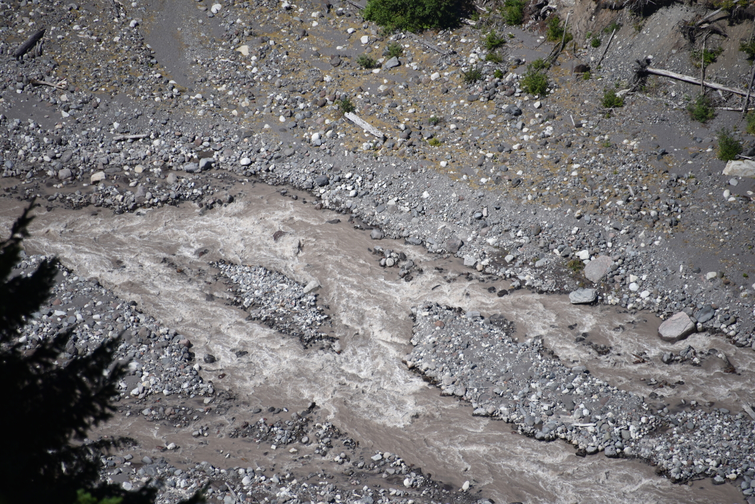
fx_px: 6293
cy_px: 252
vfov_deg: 4.6
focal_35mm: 300
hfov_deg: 6.9
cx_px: 378
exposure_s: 1/640
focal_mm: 300
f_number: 5.6
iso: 100
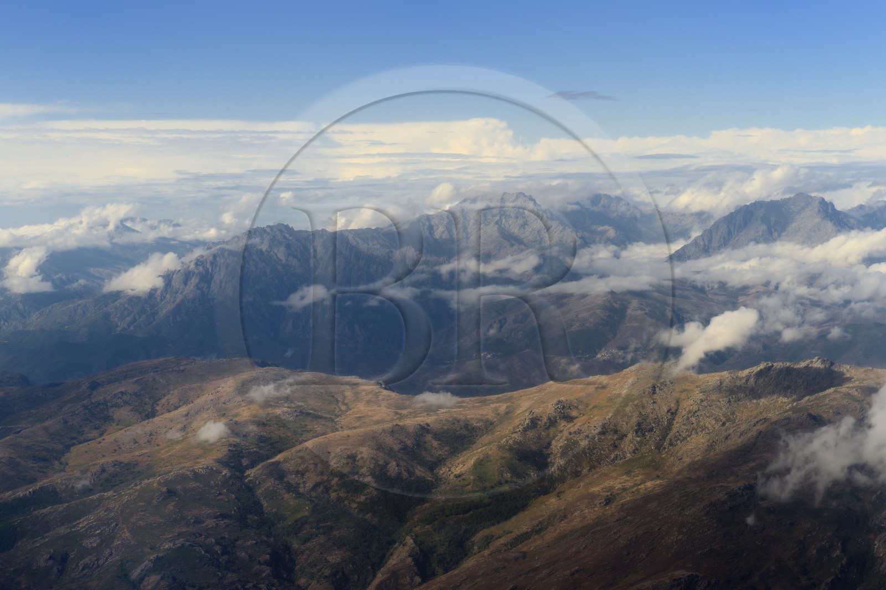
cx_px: 443
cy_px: 295
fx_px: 1722
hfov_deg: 28.8
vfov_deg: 19.4
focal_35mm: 70
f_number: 7.1
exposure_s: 1/800
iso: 200
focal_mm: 70
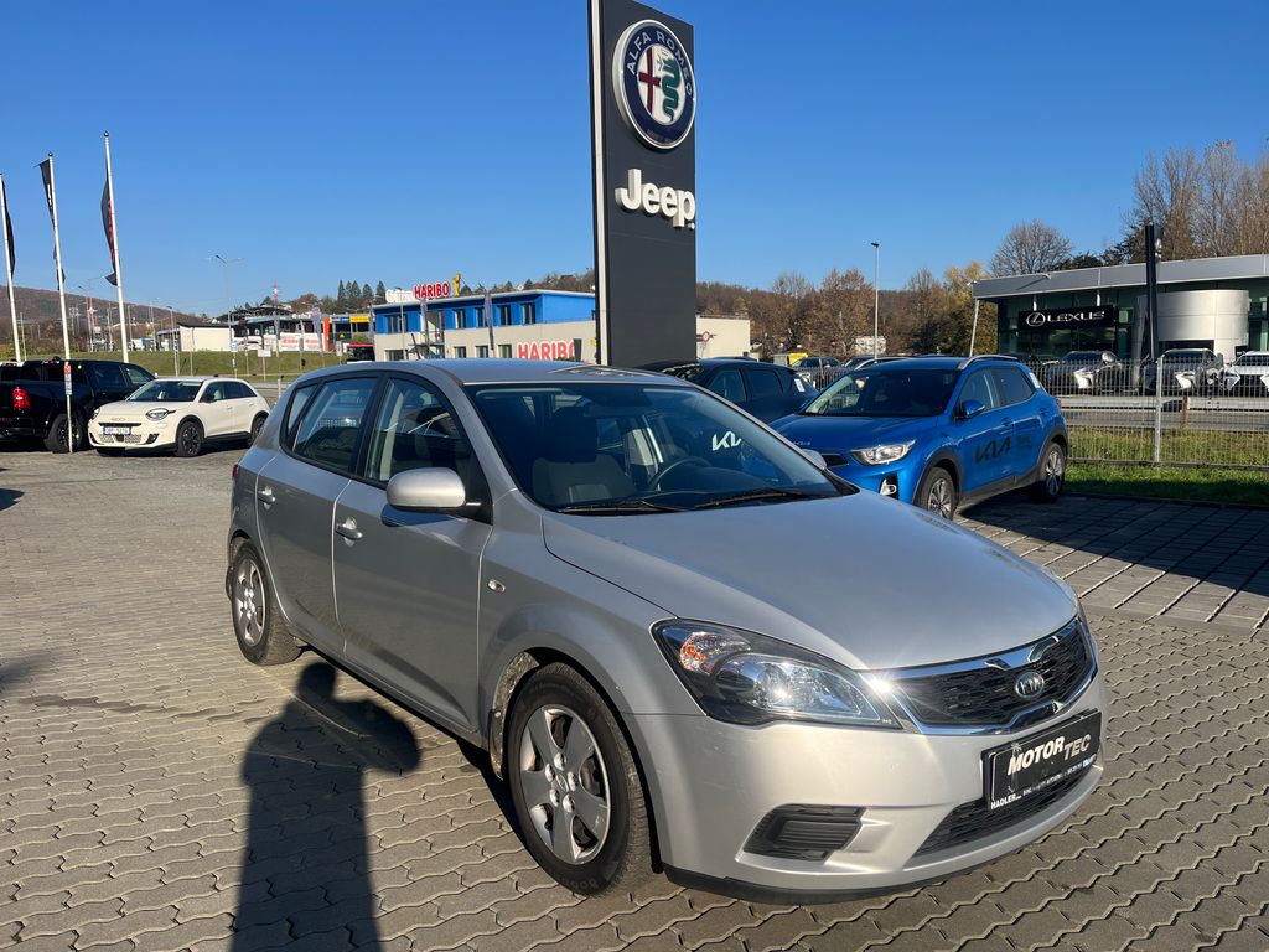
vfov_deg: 53.1
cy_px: 476
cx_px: 634
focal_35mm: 26
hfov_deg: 67.3
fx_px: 953
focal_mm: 5.1
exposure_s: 1/3215
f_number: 1.6
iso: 50
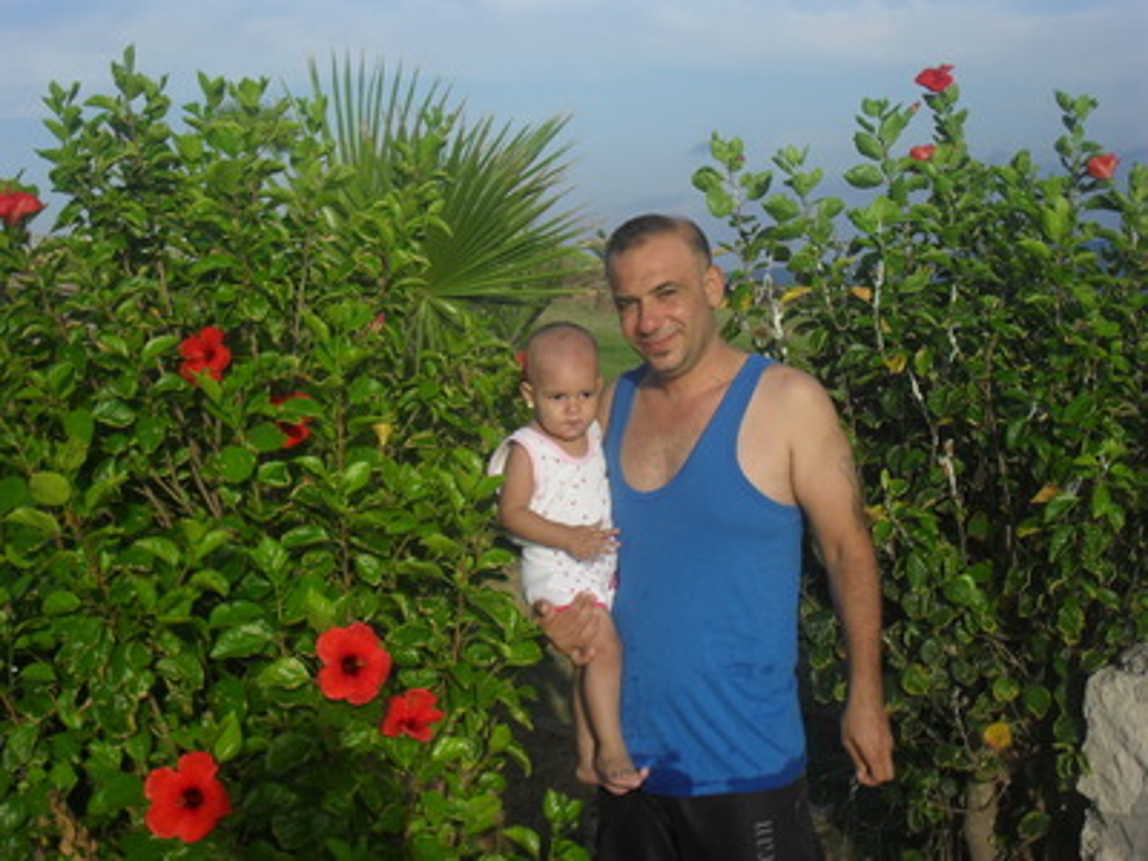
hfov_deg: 33.8
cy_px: 430
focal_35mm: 57
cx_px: 574
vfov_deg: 25.7
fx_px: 1890
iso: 100
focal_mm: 10.1
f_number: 4.3
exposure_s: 1/750
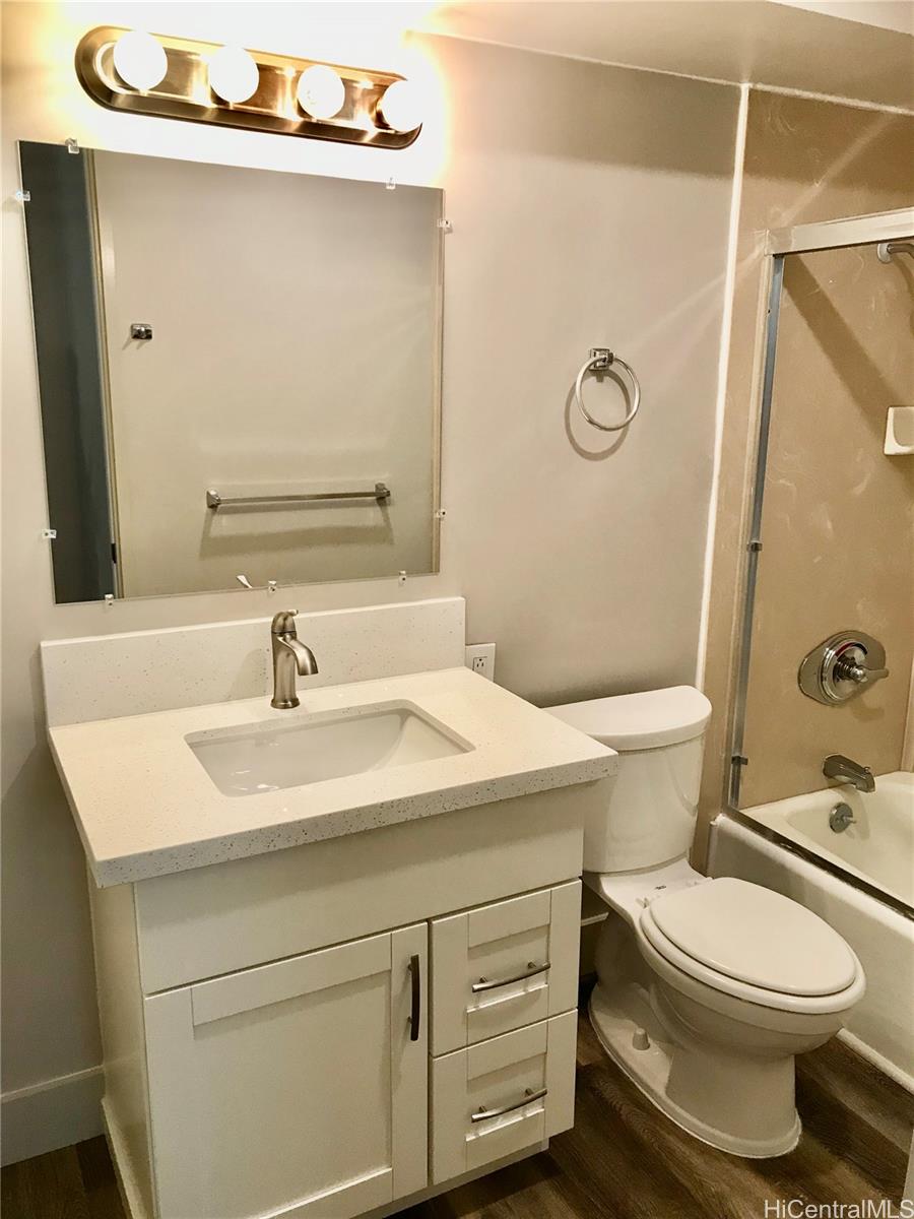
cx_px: 457
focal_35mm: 28
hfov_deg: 49.7
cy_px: 610
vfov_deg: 63.4
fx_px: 986
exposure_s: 1/30
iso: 32
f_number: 1.8
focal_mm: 3.99
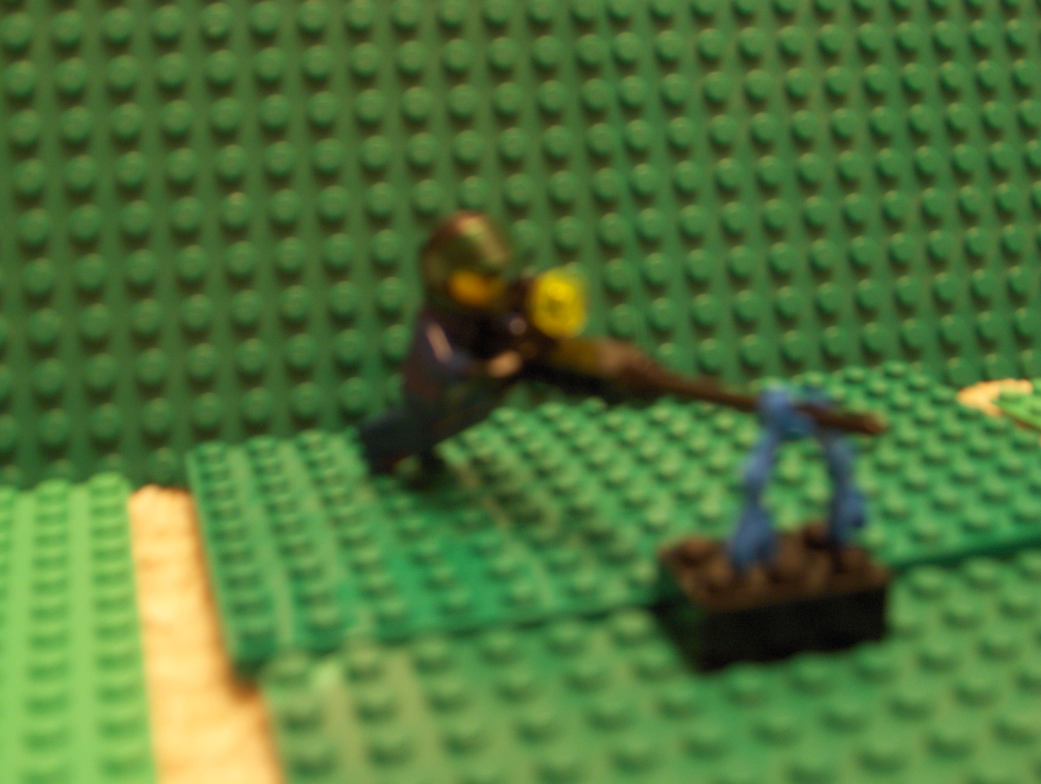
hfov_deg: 42.9
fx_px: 1325
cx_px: 520
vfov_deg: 32.9
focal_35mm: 44
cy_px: 392
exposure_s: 1.5
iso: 100
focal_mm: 9
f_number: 2.9
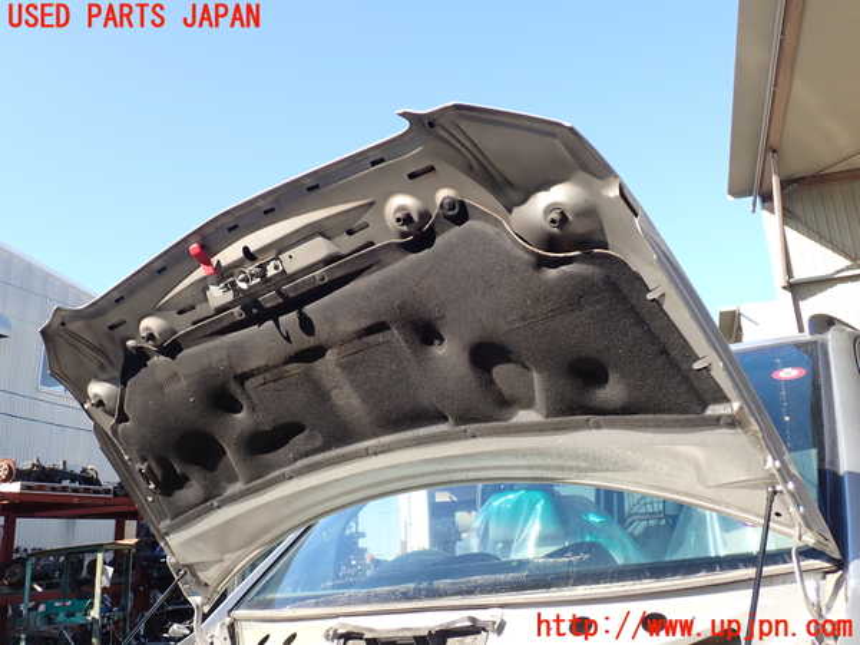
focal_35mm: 30
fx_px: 745
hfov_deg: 60.0
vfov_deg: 46.8
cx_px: 430
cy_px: 322
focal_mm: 5.4
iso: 100
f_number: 3.2
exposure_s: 1/320
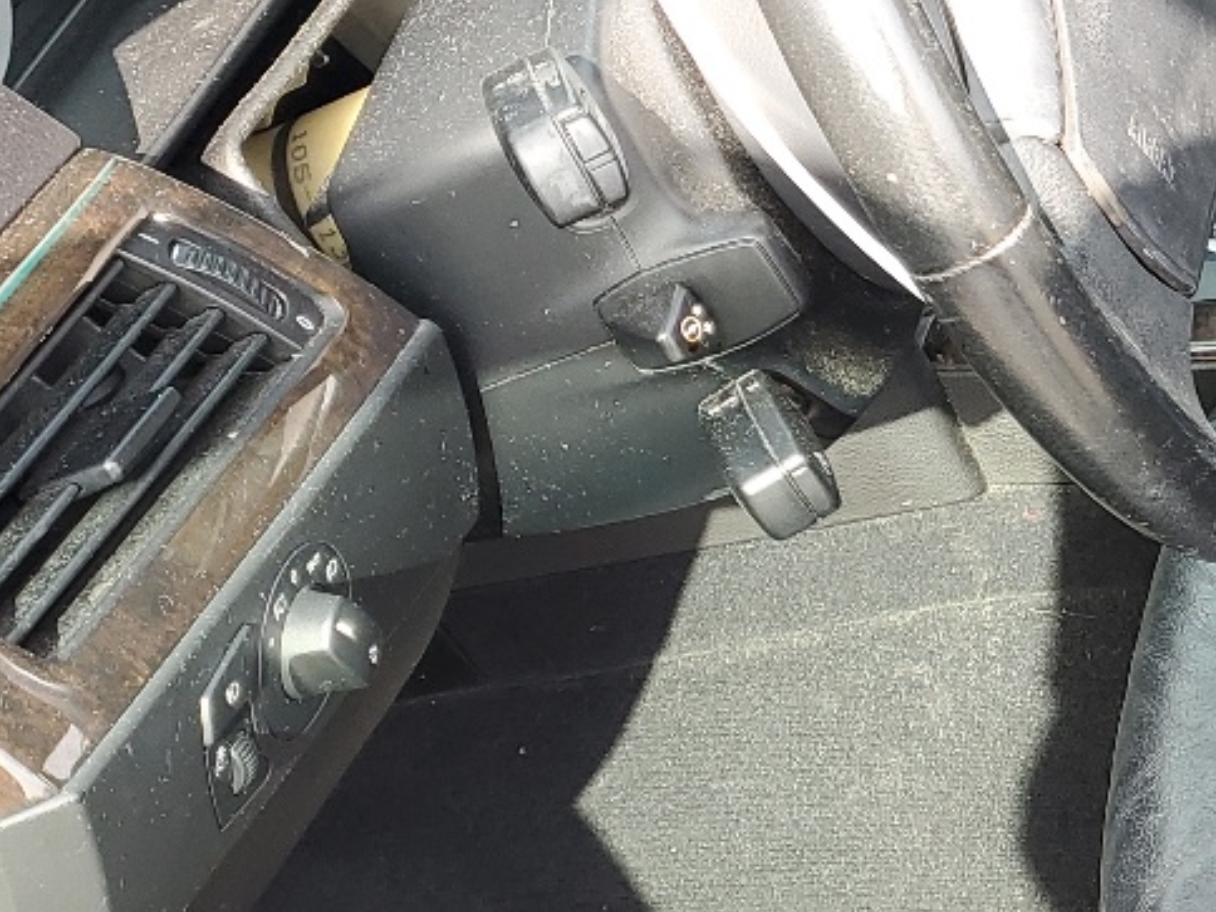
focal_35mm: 86
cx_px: 1460
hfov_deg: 21.2
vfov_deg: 17.2
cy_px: 515
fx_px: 3021
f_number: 1.5
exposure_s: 1/182
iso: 50
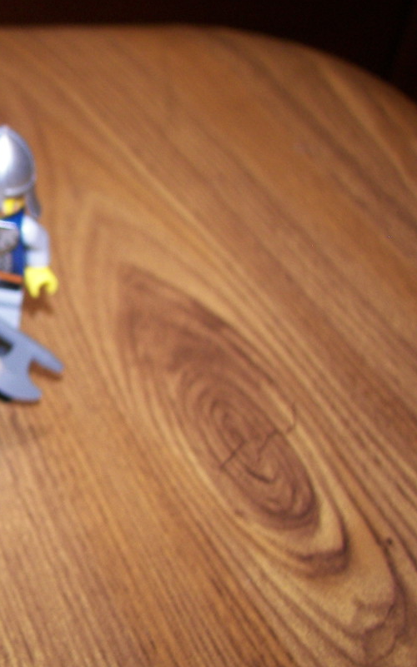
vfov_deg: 33.5
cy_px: 341
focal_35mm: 61
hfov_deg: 20.0
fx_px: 1110
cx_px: -78
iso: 100
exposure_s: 1/30
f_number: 2.8
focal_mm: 6
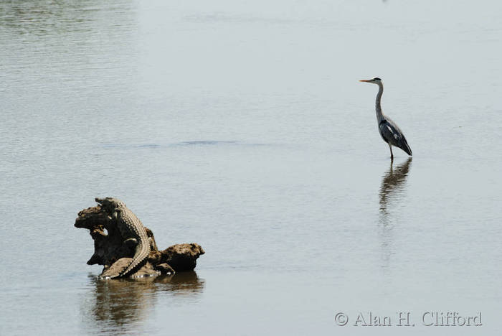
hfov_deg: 3.4
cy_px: 168
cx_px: 251
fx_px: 8373
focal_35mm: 600
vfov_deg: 2.3
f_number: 10
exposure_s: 1/400
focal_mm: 400
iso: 100
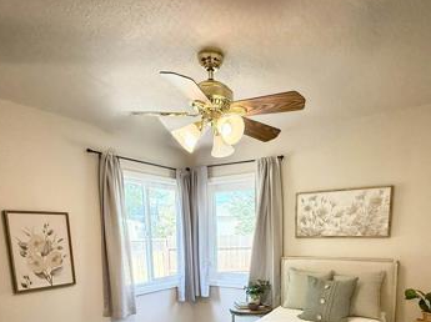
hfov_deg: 67.1
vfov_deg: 47.9
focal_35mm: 26
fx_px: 323
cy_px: 286
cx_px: 241
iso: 250
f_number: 2.2
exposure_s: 1/120
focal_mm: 2.22
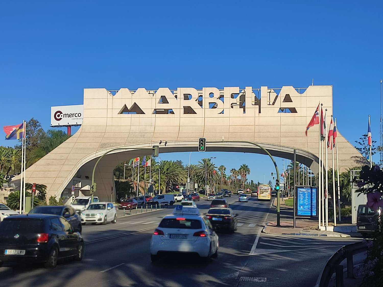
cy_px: 144
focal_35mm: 24
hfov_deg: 71.6
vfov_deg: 56.8
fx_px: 266
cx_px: 192
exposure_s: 1/1192
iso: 50
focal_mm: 5.89
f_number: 1.89
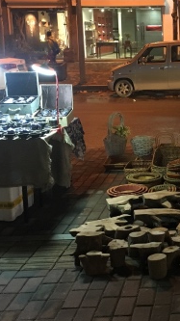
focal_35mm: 57
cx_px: 224
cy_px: 116
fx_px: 484
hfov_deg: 19.6
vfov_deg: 36.4
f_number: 2.2
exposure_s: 1/17
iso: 200
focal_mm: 4.15
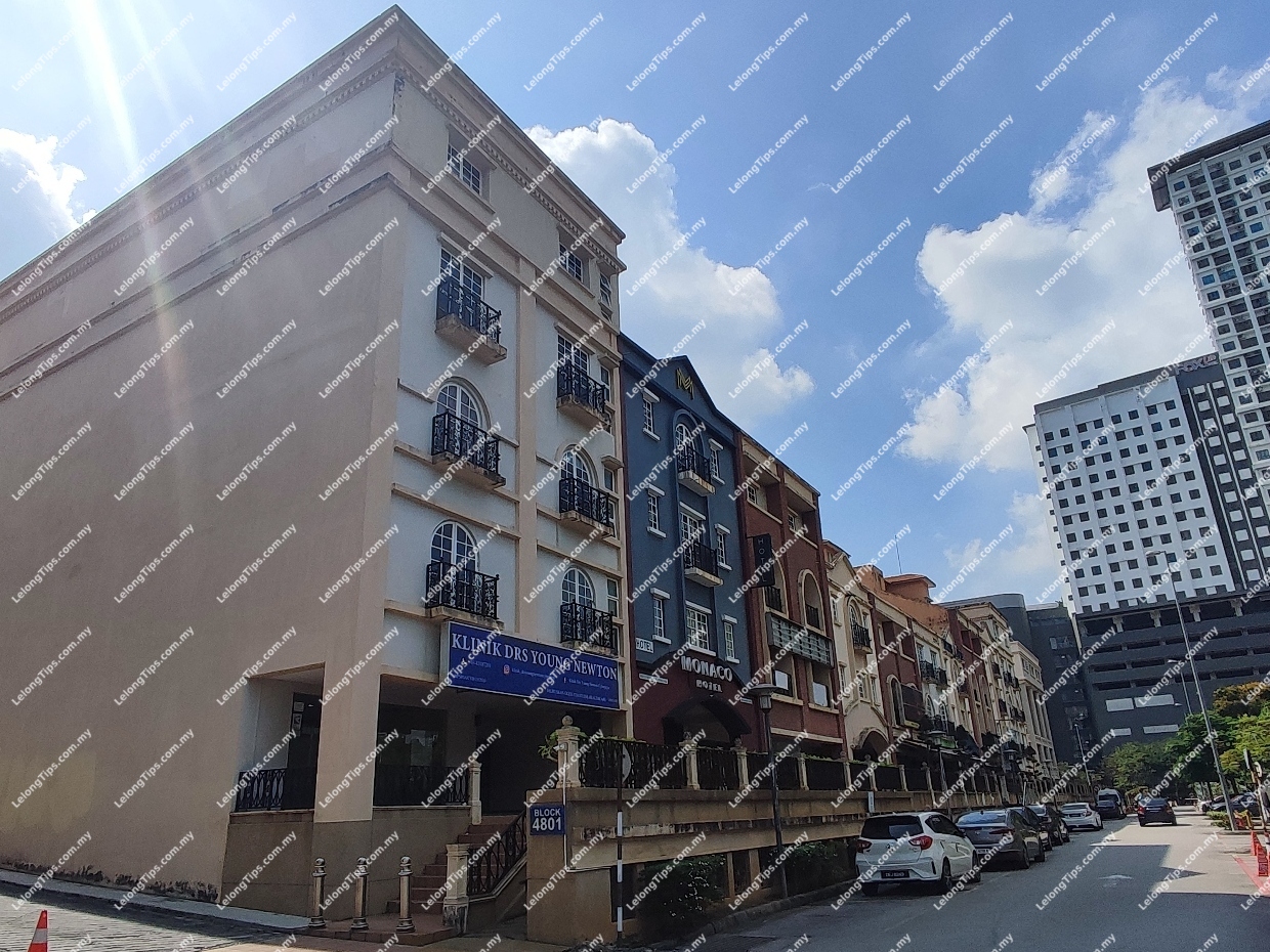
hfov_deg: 94.5
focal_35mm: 16
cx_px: 635
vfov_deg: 78.1
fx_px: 587
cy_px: 476
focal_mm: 1.65
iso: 50
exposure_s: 1/3554
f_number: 2.2
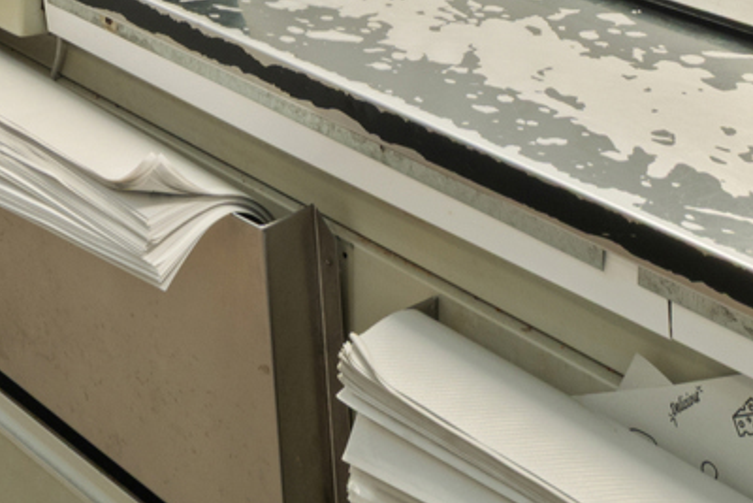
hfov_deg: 24.3
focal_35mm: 81
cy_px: -590
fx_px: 1695
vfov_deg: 13.6
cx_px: 73
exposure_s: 1
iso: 250
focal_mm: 18
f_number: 11
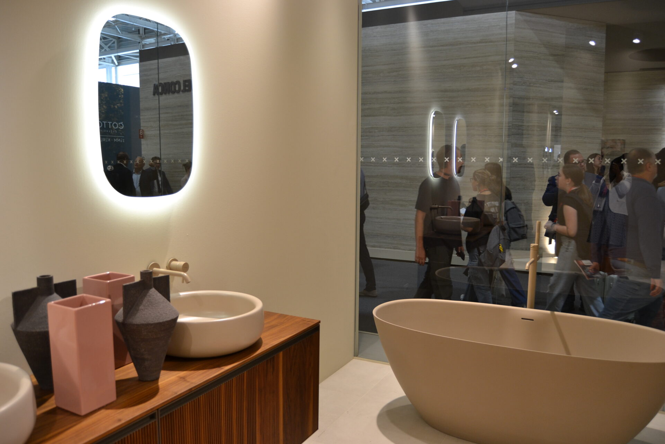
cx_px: 332
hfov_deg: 67.4
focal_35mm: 27
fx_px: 499
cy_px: 222
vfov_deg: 47.9
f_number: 4.5
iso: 400
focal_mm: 18
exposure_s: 1/80
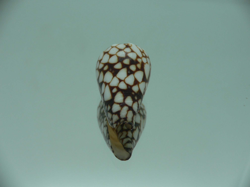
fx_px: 253
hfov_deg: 52.6
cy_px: 94
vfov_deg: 40.7
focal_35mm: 35
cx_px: 125
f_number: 2.8
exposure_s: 1/80
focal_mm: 4.6
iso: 80
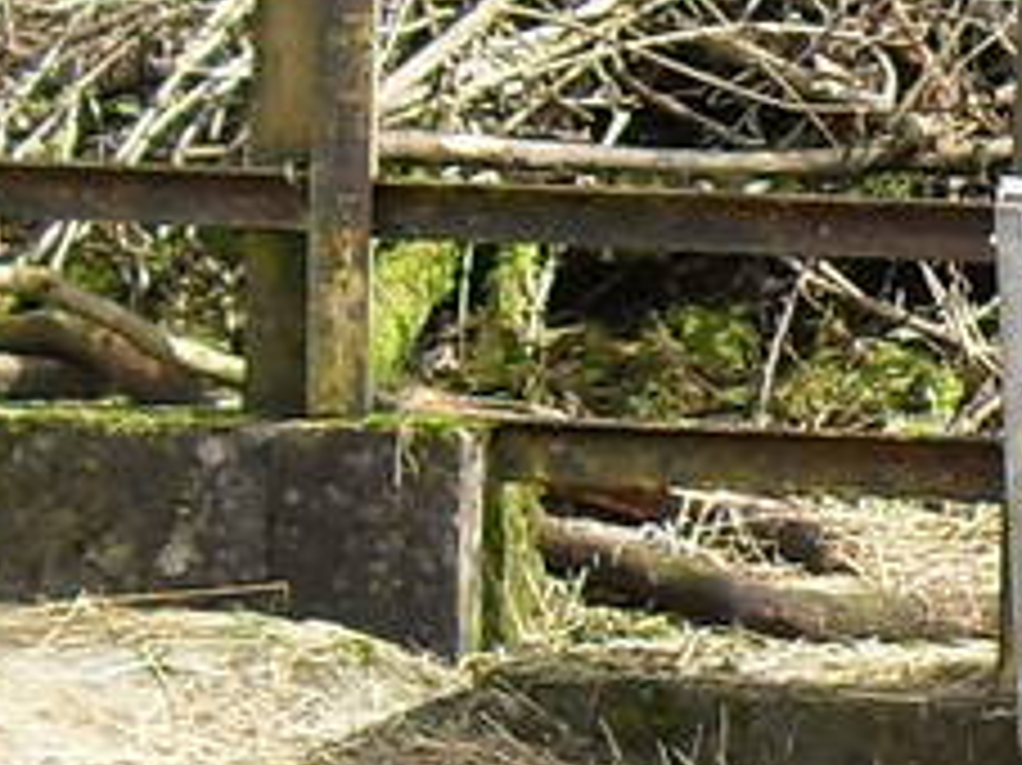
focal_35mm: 261
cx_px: 1738
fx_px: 7702
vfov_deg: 5.7
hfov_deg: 7.4
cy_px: 364
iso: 80
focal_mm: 6.3
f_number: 2.8
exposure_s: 1/180
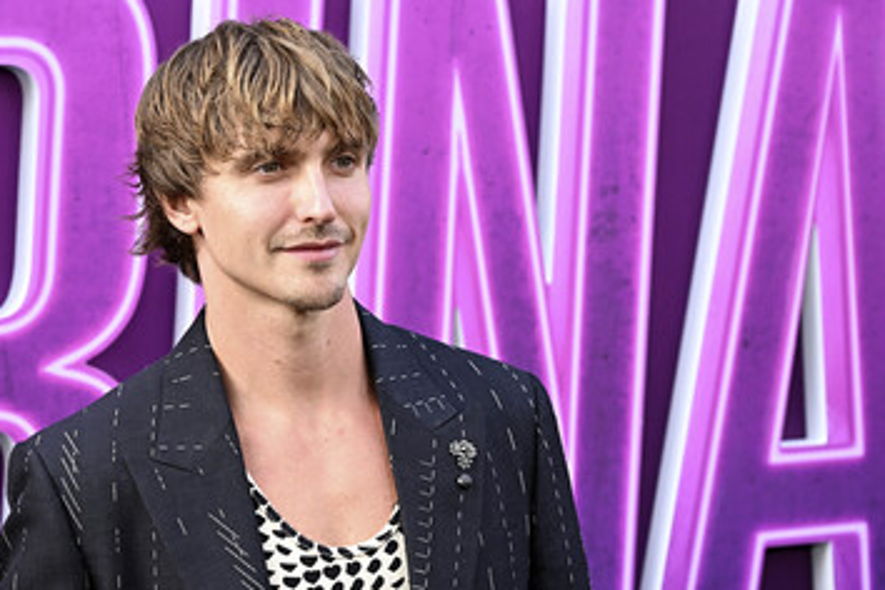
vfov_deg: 9.8
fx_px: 3441
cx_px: 331
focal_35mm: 140
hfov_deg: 14.6
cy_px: 350
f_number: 6.3
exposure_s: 1/320
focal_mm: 110
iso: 1000
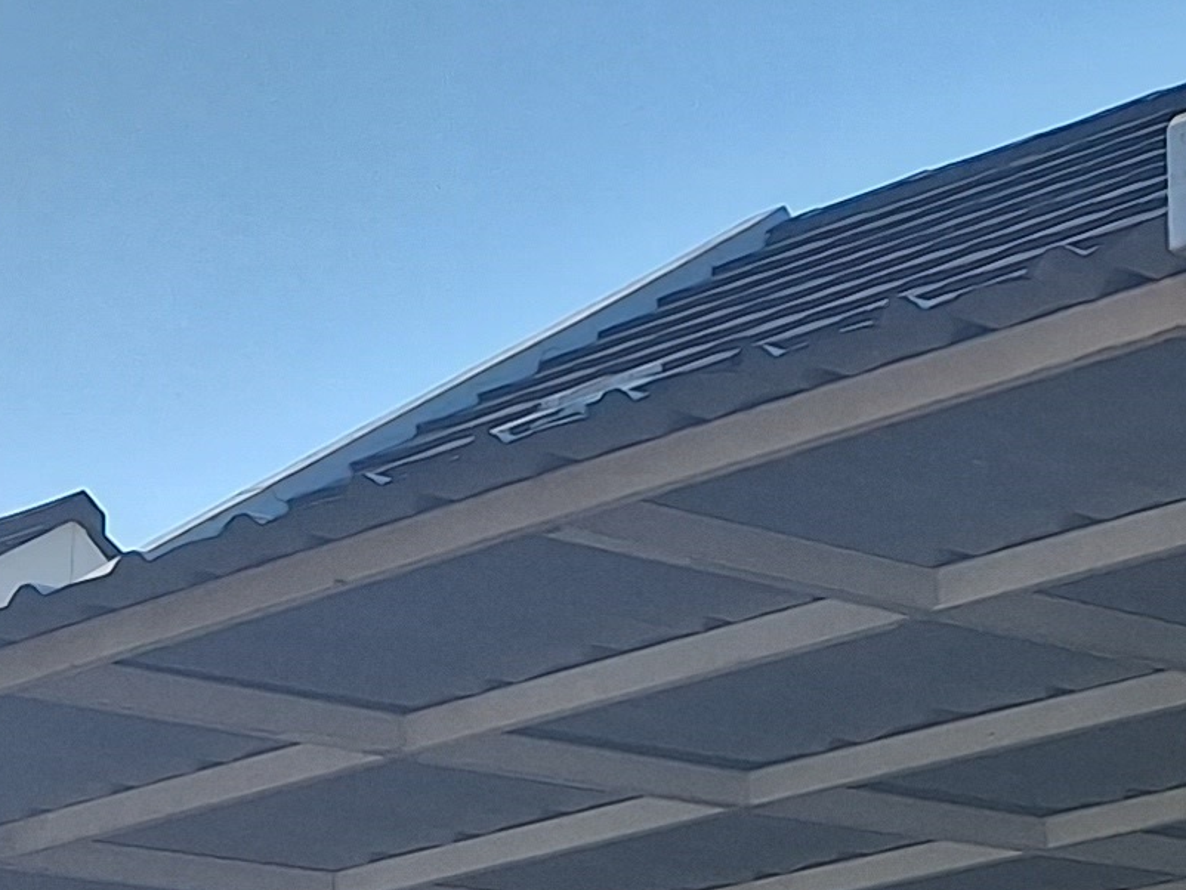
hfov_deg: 14.9
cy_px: 2086
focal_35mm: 117
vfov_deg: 10.9
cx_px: -883
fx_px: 4010
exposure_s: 1/2088
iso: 40
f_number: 1.8
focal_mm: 5.54
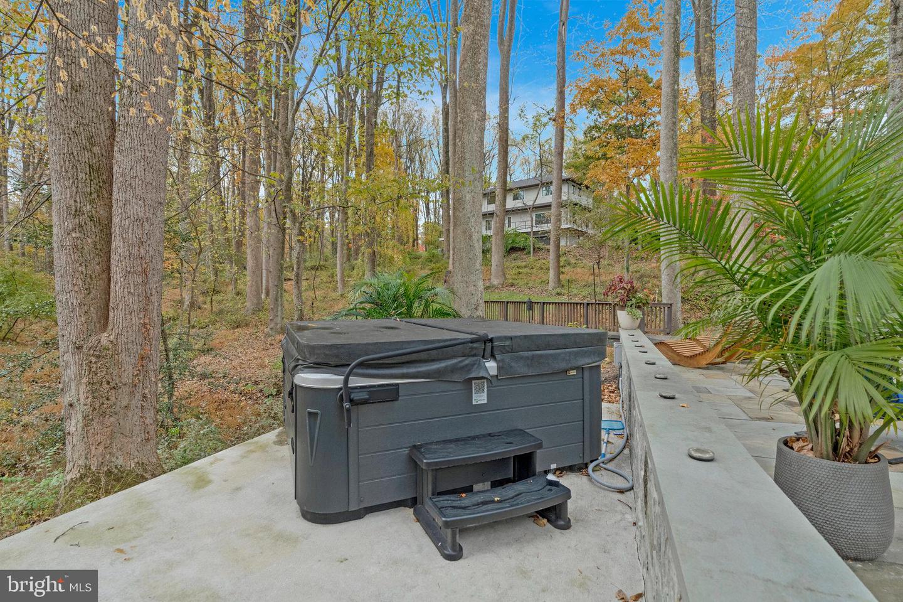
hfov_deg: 96.8
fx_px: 401
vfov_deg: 73.7
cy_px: 301
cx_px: 452
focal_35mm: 16
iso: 1250
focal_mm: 16
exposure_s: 1/250
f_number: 7.1
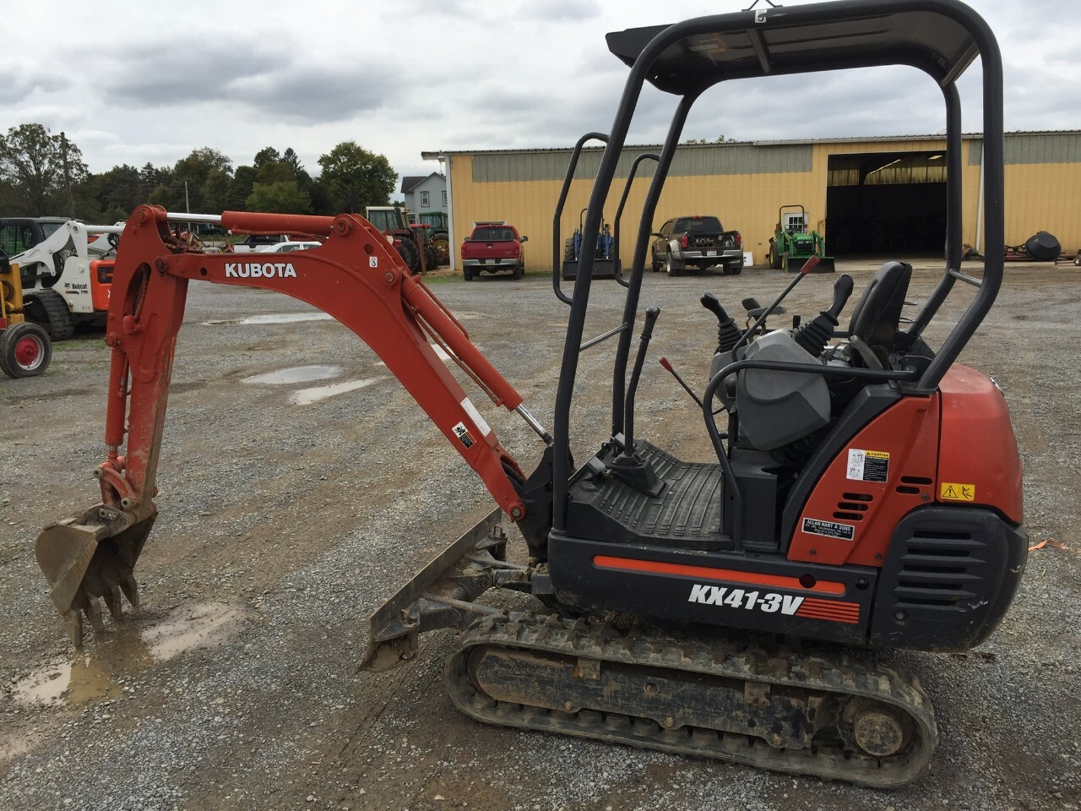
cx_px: 540
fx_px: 906
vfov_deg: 48.2
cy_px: 406
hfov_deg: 61.7
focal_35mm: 29
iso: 32
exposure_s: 1/1721
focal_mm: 4.15
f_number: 2.2
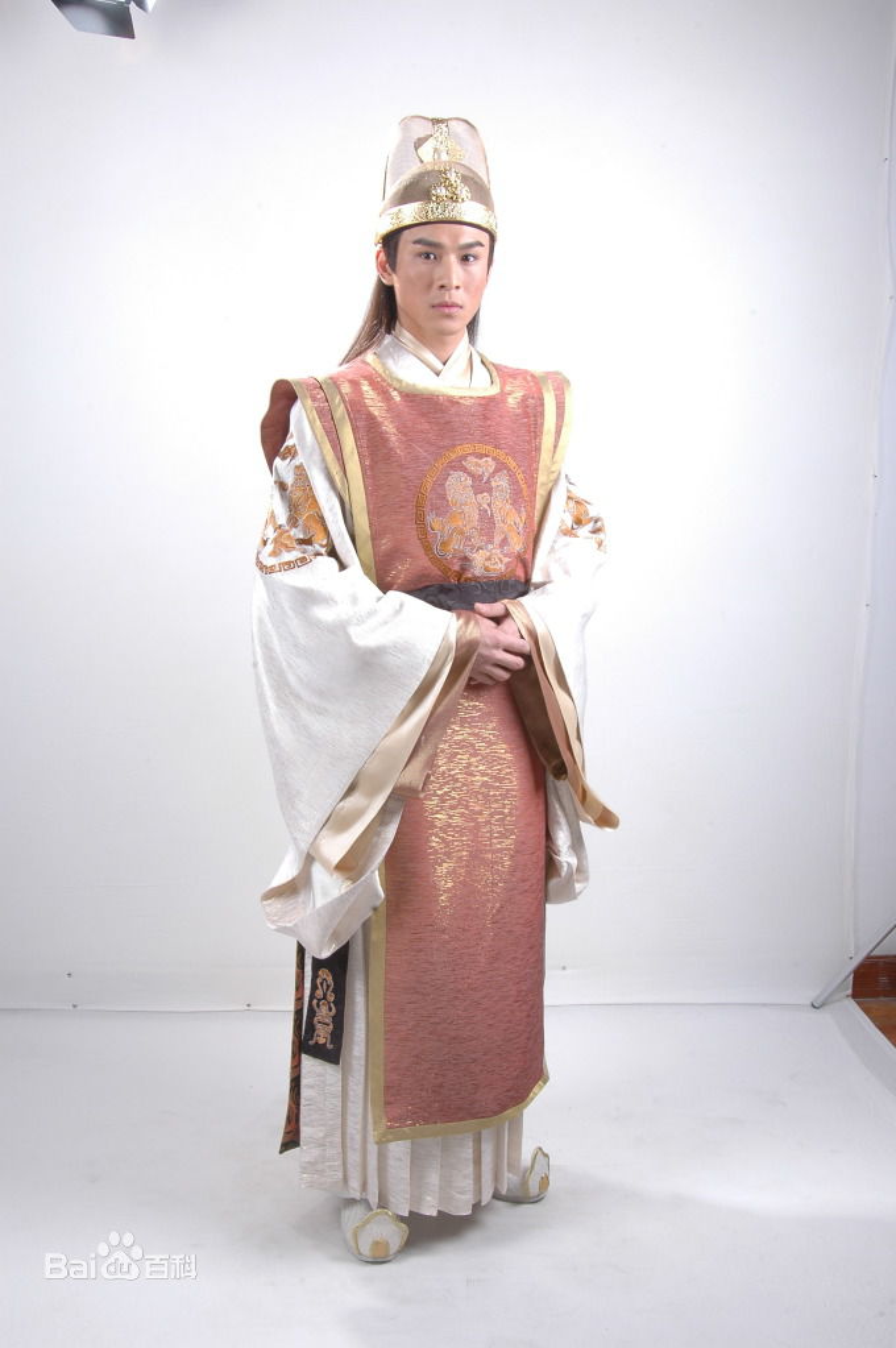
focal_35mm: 36
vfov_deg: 53.2
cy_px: 674
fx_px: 1347
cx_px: 448
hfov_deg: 36.8
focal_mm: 24
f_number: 16
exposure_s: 1/60
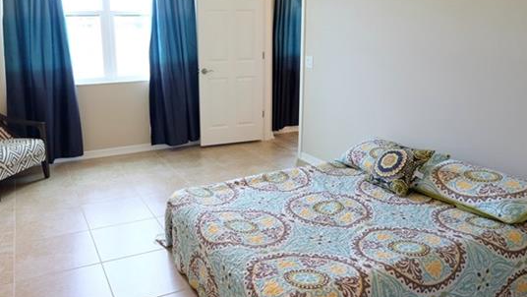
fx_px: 419
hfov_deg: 63.9
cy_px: 124
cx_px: 220
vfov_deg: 38.9
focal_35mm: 30
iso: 800
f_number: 4
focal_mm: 10
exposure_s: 1/50
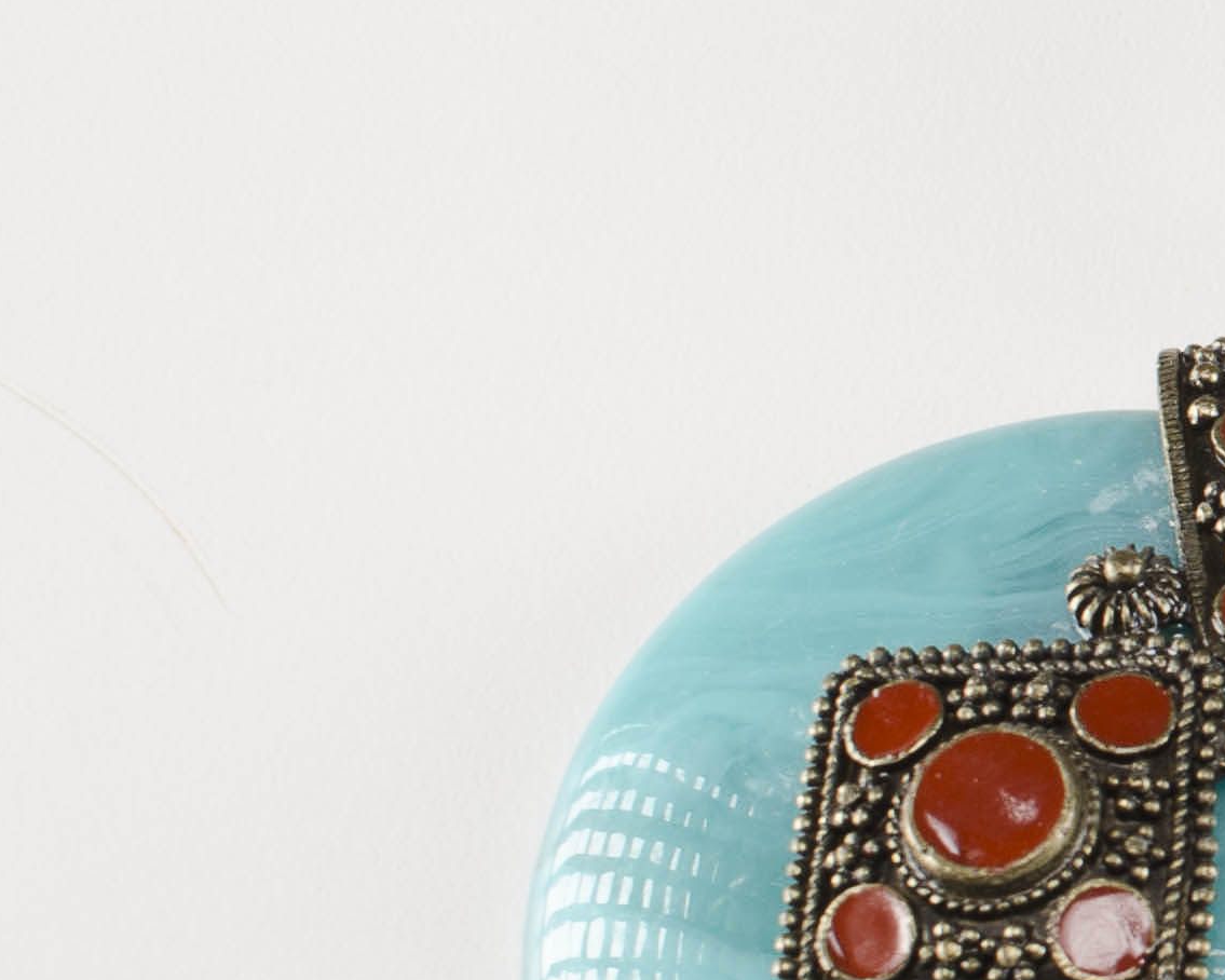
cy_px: 110
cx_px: 2325
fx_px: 6853
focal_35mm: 189
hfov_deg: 9.6
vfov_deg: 8.2
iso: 100
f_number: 10
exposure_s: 1/80
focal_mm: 31
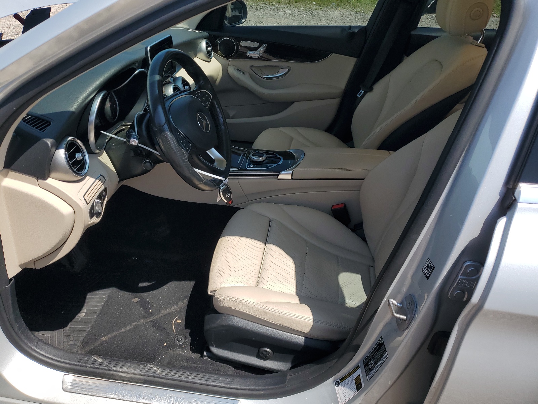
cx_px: 269
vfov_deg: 53.1
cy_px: 202
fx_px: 404
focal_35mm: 26
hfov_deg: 67.3
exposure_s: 1/2500
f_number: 1.5
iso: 50
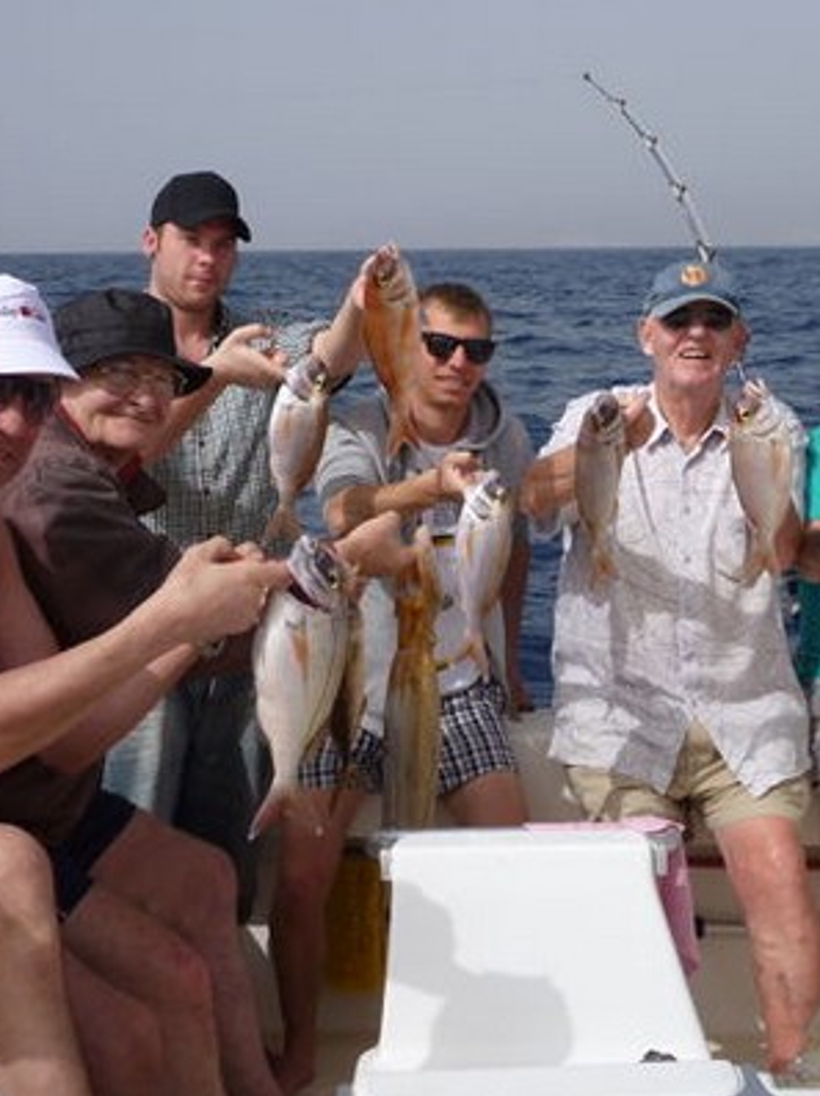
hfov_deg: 27.0
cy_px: 475
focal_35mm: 54
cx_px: 387
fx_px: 1708
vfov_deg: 35.5
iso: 100
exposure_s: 1/1000
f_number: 3.7
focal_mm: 6
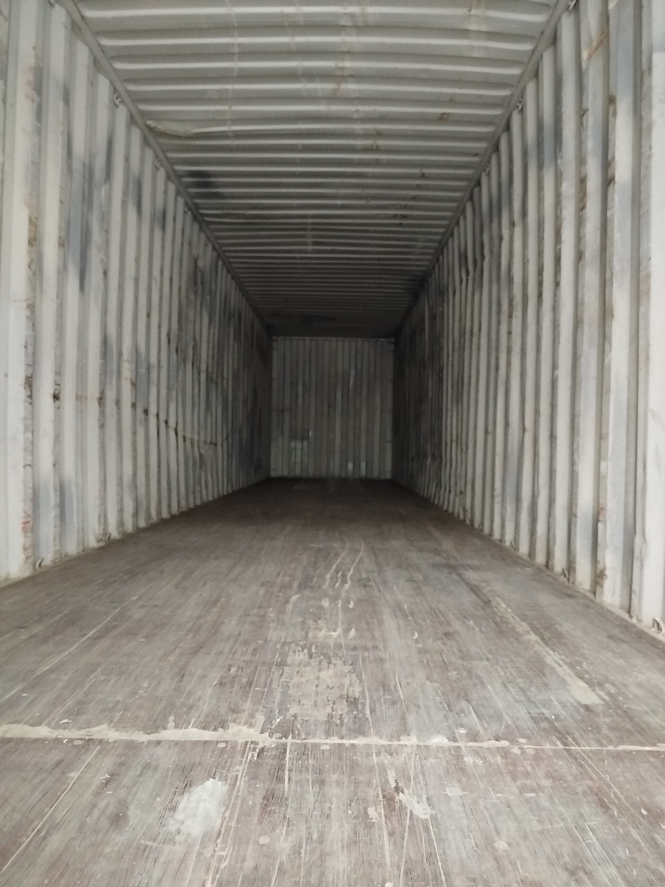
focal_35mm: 24
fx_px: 615
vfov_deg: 71.6
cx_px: 332
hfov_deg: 56.8
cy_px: 444
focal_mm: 5.31
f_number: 1.7
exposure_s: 1/10
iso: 1600
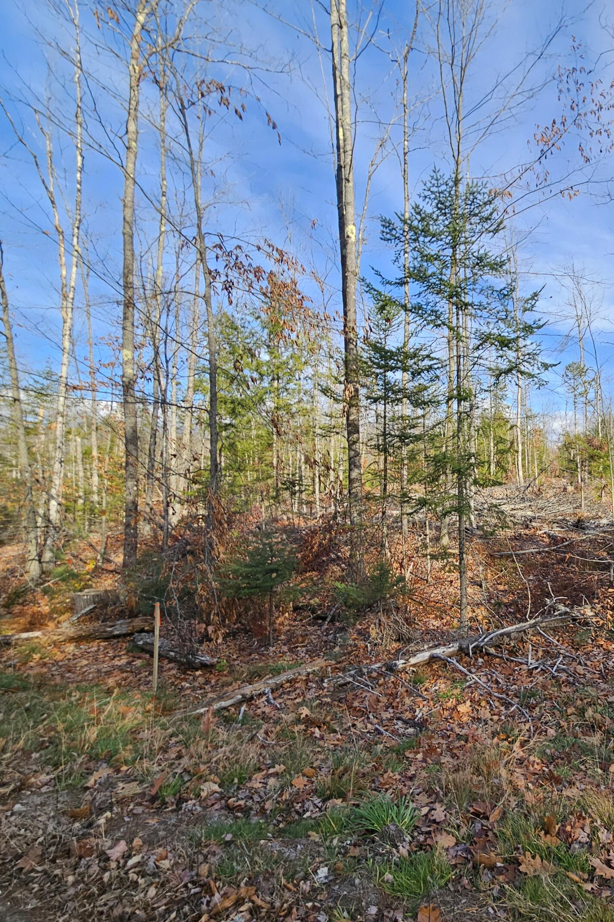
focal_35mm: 19
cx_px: 526
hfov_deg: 57.5
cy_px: 478
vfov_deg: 86.9
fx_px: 486
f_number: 2.2
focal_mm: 2.2
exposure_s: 1/924
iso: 50
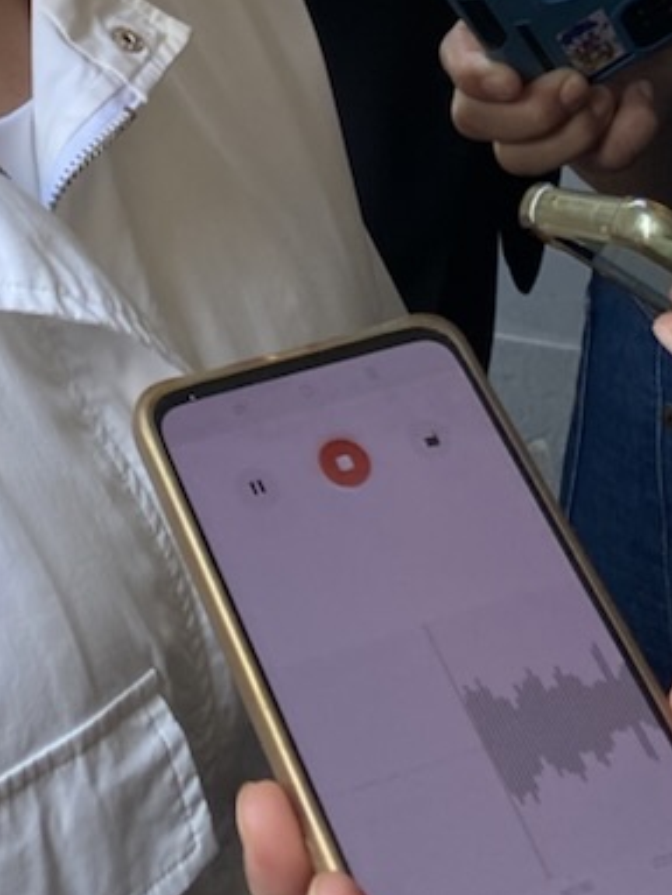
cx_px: -112
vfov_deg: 19.3
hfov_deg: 16.2
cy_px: -466
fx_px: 2278
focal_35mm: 88
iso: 32
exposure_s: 1/355
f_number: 1.8
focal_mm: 4.25
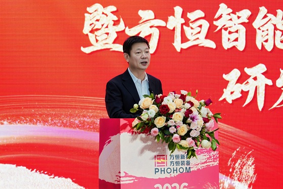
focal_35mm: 105
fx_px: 826
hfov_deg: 19.4
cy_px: 94
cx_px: 142
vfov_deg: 13.1
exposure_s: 1/161
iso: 500
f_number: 2.8
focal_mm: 70
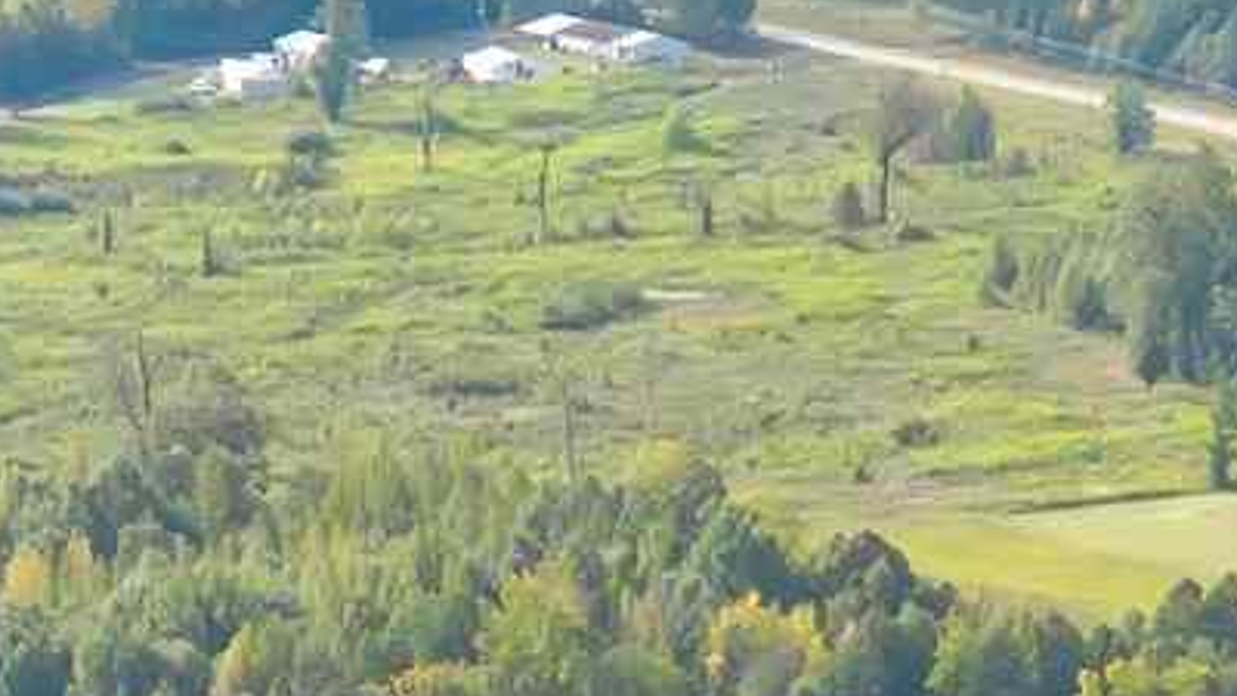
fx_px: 6593
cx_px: 1008
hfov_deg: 10.7
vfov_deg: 5.2
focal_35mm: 201
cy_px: 2954
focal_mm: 8.67
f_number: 1.8
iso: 100
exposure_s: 1/1000
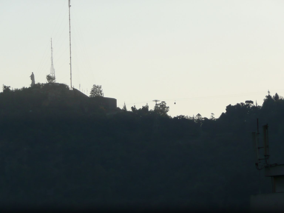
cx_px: 142
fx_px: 2346
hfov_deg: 6.9
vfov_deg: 5.2
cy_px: 106
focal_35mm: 286
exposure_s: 1/320
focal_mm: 39.1
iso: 100
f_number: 4.9
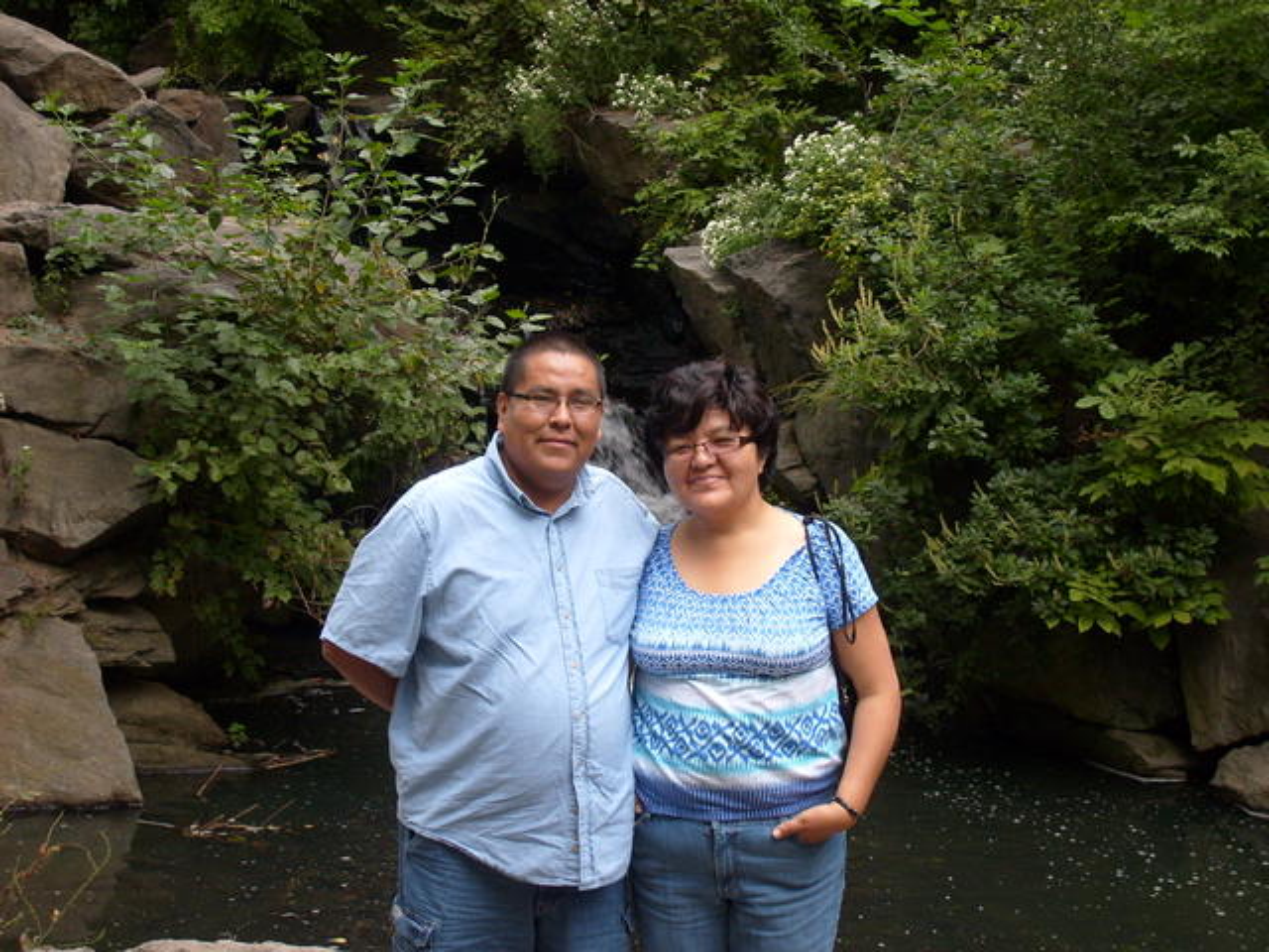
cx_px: 634
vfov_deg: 24.0
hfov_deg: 31.7
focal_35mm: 61
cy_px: 476
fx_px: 2236
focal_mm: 10.3
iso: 80
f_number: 3.6
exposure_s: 1/60
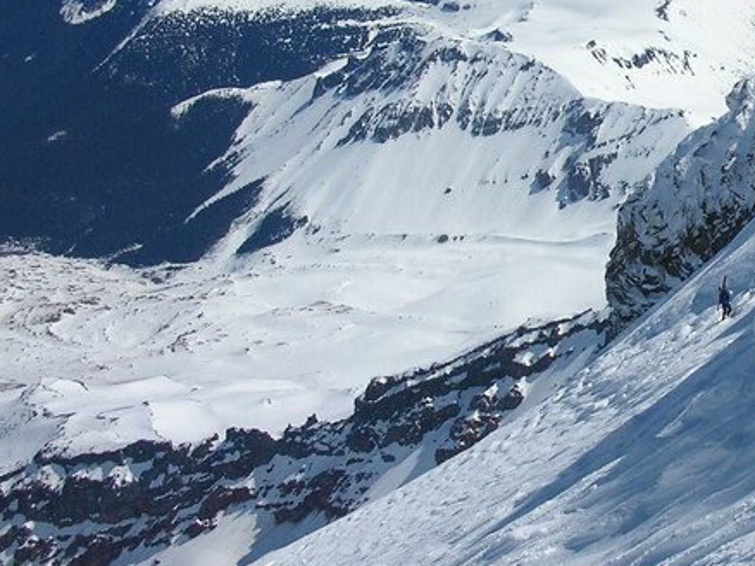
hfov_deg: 23.5
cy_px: 176
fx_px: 1744
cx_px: 731
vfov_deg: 18.3
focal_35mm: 80
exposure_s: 1/250
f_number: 8.5
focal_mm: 5.8
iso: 50
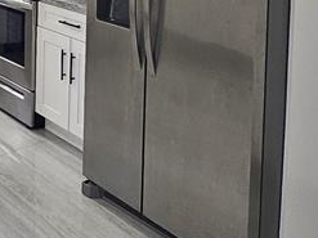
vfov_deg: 23.8
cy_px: -72
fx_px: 496
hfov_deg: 33.5
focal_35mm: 54
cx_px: 24
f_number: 2.2
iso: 64
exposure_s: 1/60
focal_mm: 1.7
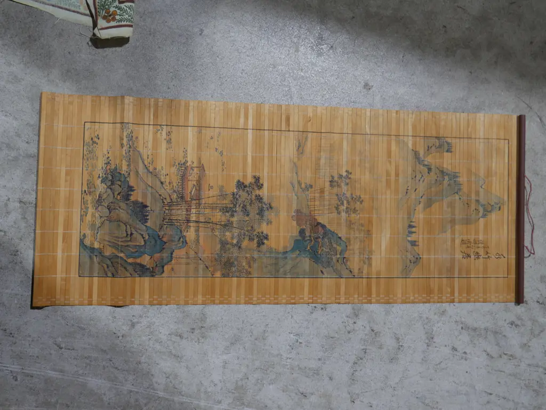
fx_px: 694
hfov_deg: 42.9
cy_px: 205
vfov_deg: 32.9
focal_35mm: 44
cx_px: 273
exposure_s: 1/60
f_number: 4.7
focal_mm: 22
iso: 250
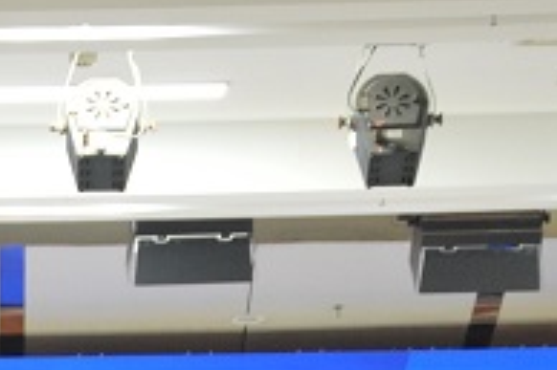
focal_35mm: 371
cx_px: -207
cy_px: 691
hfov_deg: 5.5
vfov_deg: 3.7
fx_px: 5735
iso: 3200
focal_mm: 90
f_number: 5.6
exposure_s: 1/30
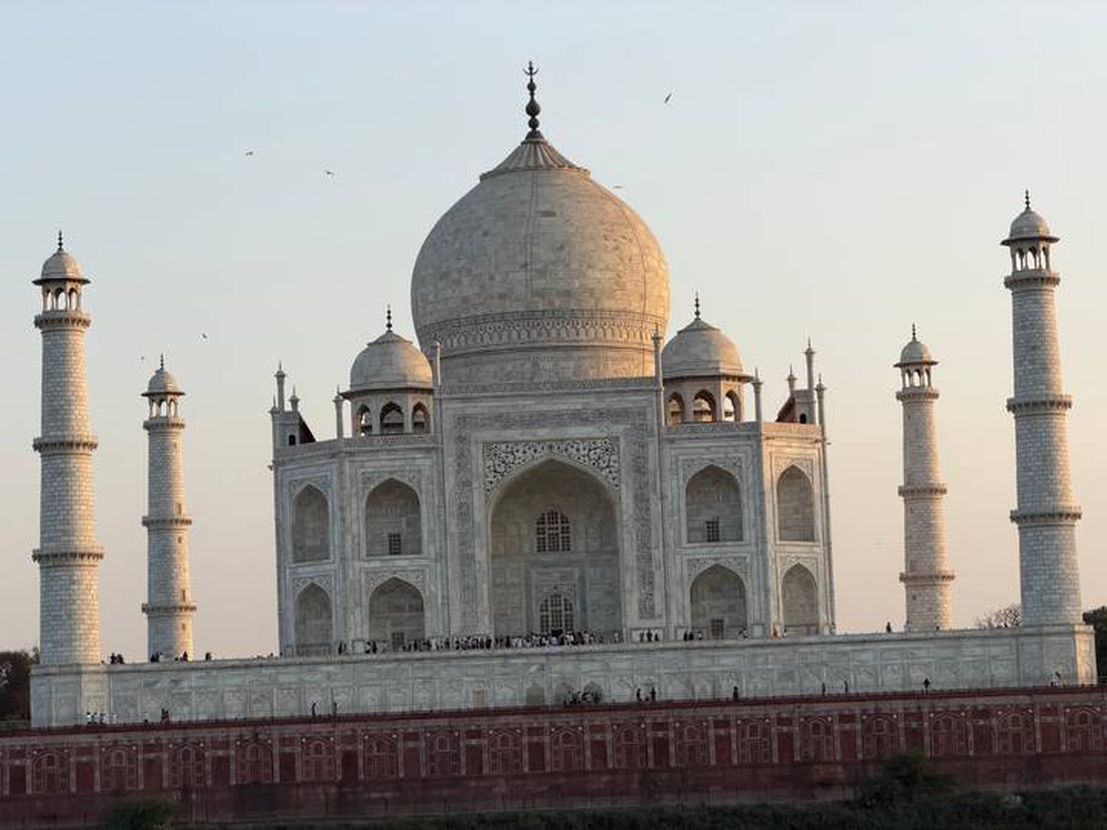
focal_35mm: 100
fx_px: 3198
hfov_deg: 19.6
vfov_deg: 14.8
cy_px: 415
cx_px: 554
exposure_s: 1/448
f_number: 2.8
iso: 50
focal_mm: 16.89
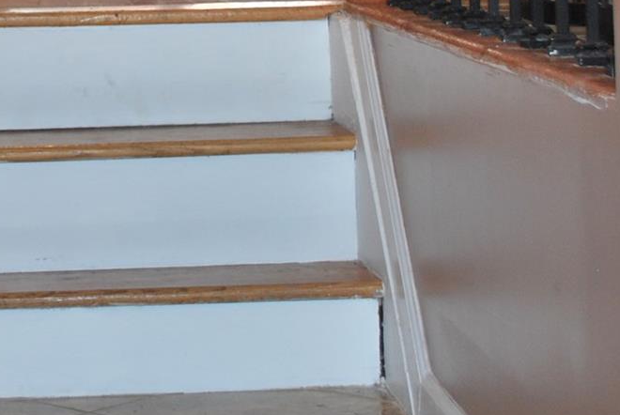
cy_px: -148
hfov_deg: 16.5
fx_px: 2087
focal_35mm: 121
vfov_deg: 11.0
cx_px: -39
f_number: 4.2
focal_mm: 26
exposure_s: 1/60
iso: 200
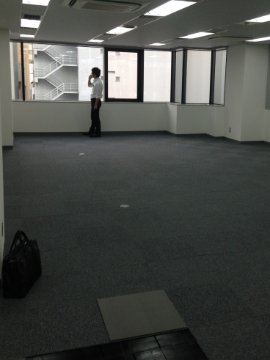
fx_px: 447
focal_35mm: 43
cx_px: 169
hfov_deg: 33.4
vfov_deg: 43.6
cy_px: 144
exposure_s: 1/120
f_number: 2.4
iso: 80
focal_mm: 4.12
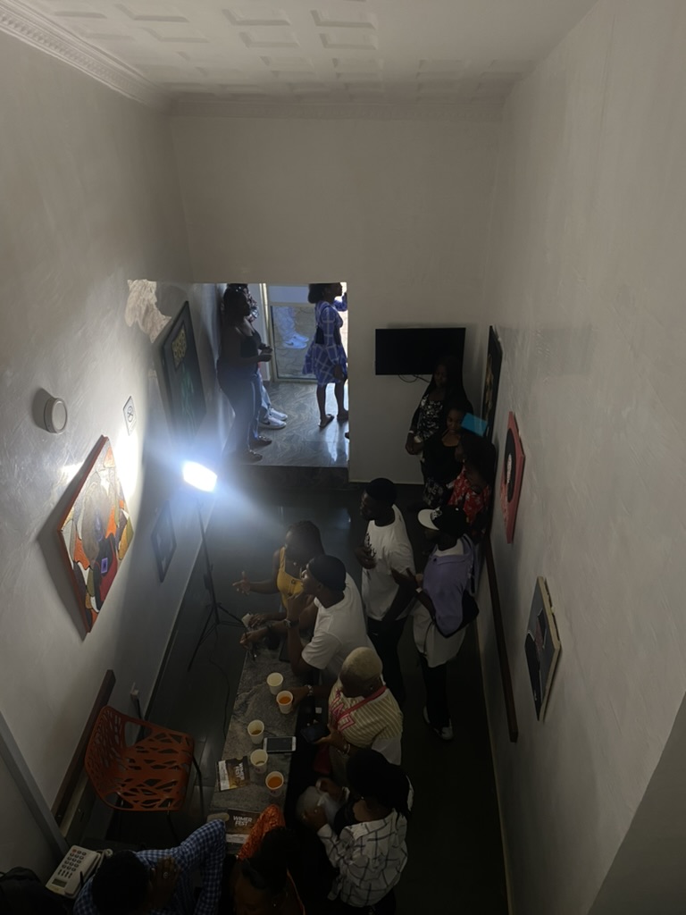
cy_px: 458
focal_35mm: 26
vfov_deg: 67.3
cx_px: 343
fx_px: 687
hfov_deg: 53.1
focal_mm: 4.25
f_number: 1.8
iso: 125
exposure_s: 1/88
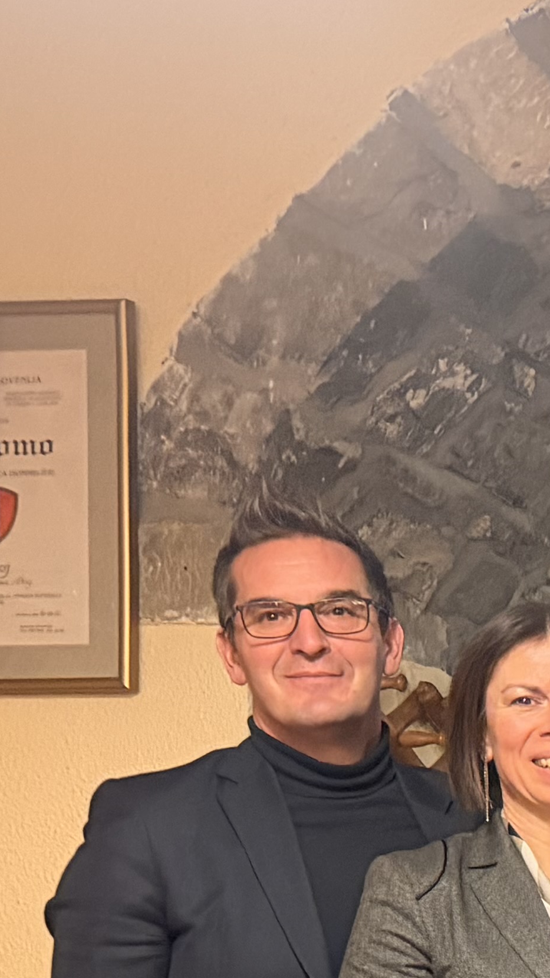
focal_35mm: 90
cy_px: 1007
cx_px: 1454
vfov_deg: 22.6
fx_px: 2334
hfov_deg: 10.8
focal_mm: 6.76
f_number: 1.78
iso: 800
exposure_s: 1/33
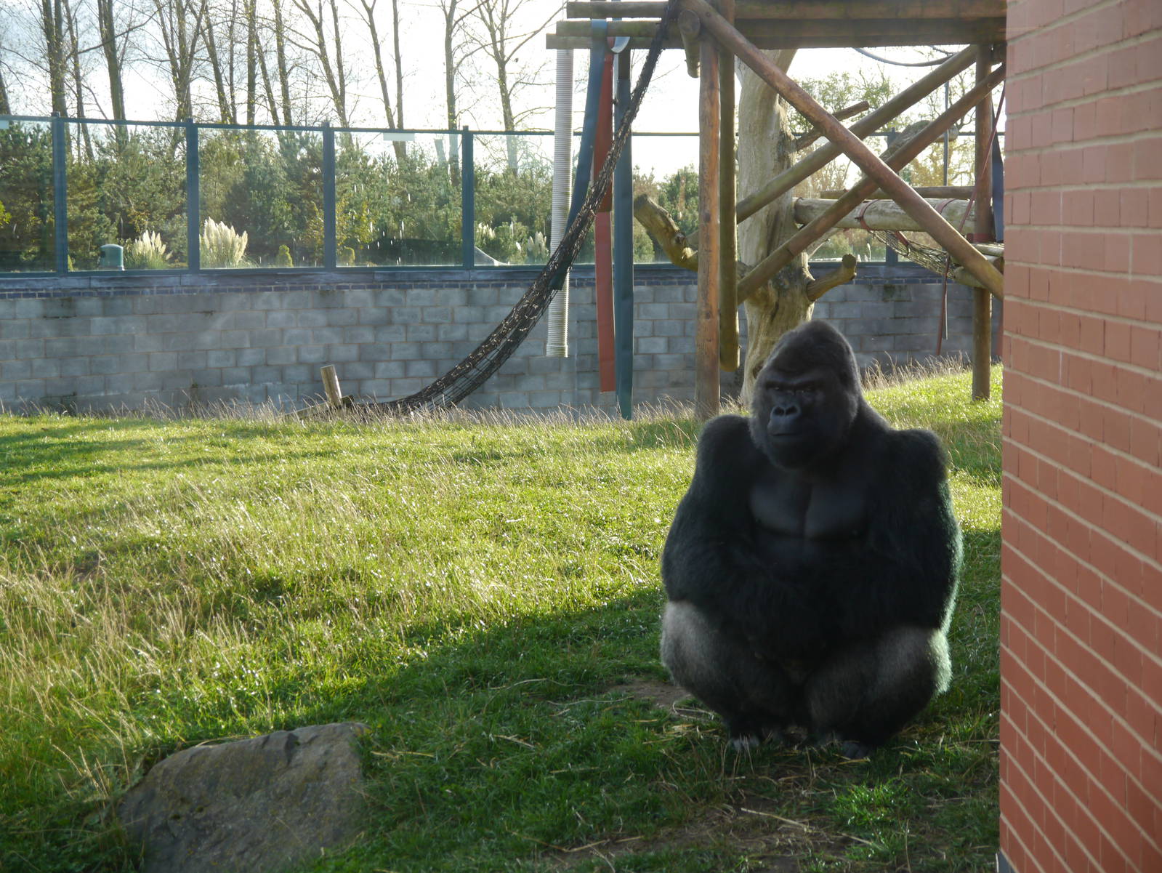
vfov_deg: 17.6
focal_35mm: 84
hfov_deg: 23.3
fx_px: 2821
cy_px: 436
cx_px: 581
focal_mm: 42
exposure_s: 1/100
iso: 160
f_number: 5.6
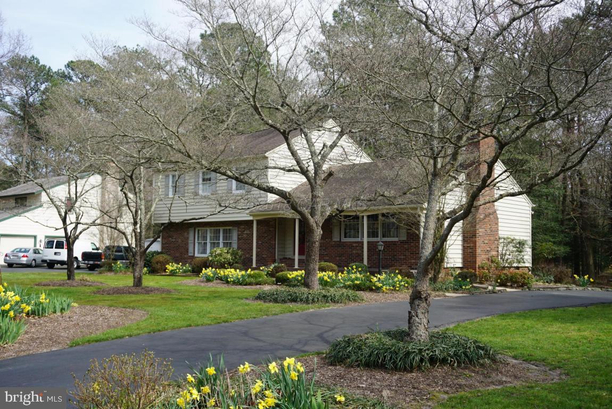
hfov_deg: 47.9
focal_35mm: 40
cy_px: 204
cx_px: 306
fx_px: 689
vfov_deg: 33.0
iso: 100
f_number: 5
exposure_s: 1/250
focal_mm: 27
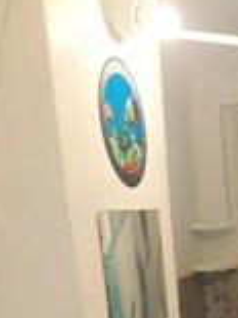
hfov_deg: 21.6
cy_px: 384
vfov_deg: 27.4
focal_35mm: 62
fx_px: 569
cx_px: 298
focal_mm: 5.23
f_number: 1.8
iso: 125
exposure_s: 1/50
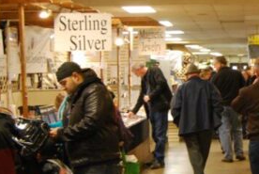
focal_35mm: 113
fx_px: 814
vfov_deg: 12.2
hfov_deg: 17.9
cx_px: 221
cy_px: 79
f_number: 4
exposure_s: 1/30
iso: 800
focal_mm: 26
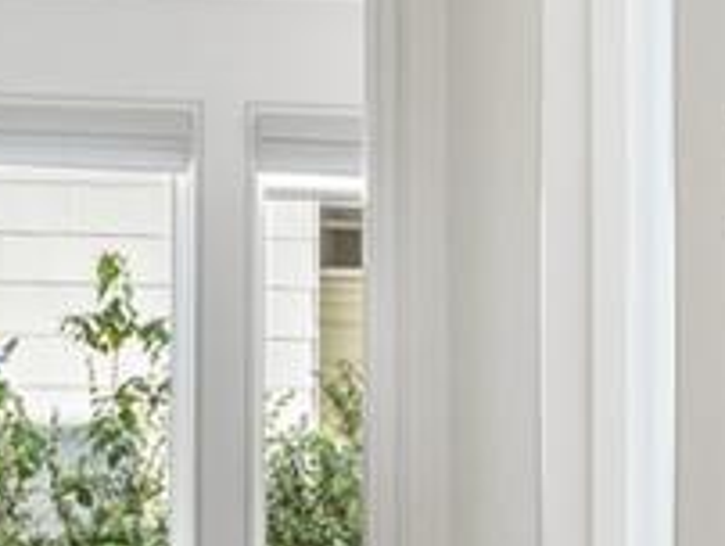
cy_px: 515
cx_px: 1432
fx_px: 3586
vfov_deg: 8.7
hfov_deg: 10.6
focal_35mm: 171
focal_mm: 24
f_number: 9
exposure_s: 1/4
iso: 100
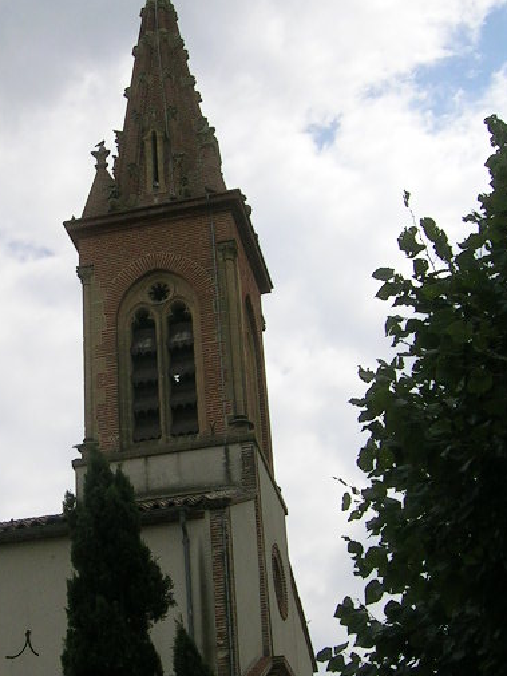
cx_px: 98
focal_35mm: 71
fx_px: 1386
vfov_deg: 27.3
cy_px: 399
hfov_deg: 20.5
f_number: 4.8
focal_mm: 5.4
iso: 50
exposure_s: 1/716
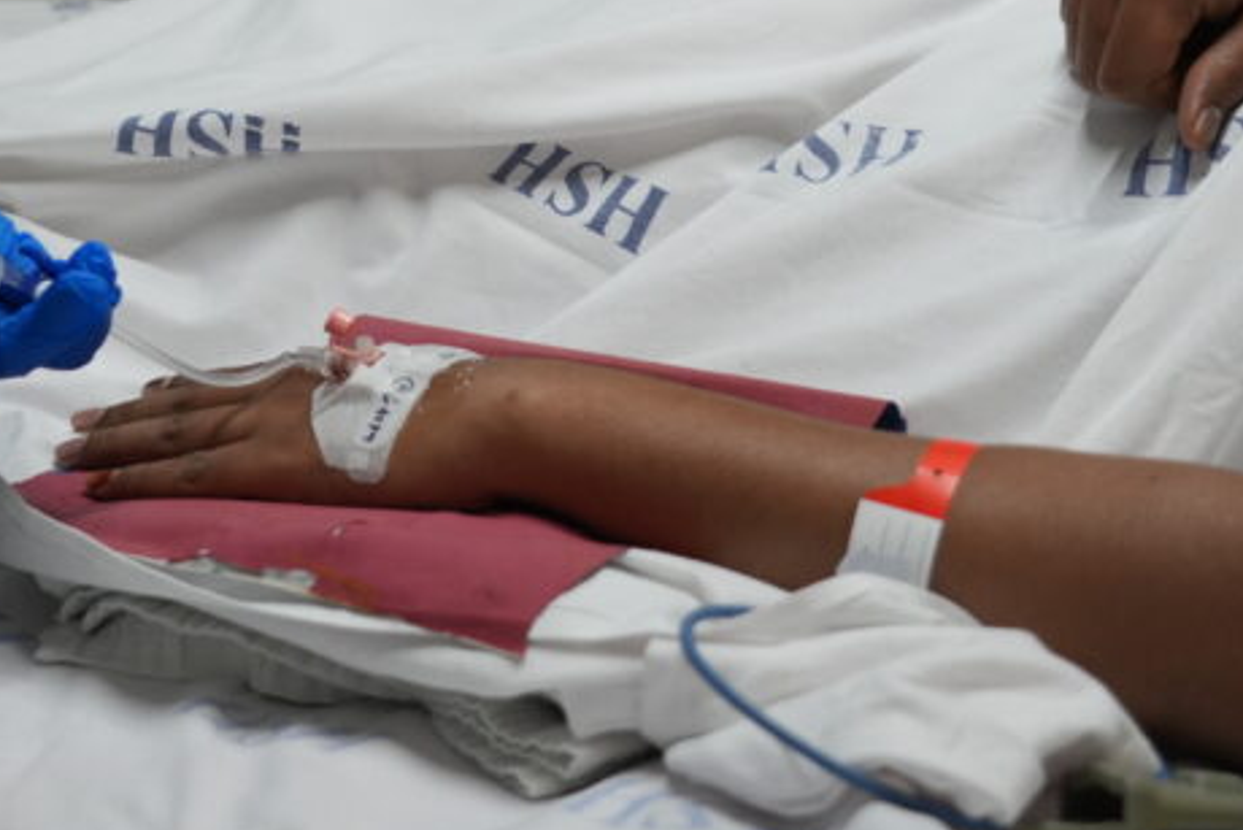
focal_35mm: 89
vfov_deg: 15.1
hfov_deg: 22.7
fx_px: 3074
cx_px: 346
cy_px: 36
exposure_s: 1/160
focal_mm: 40
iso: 1000
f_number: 4
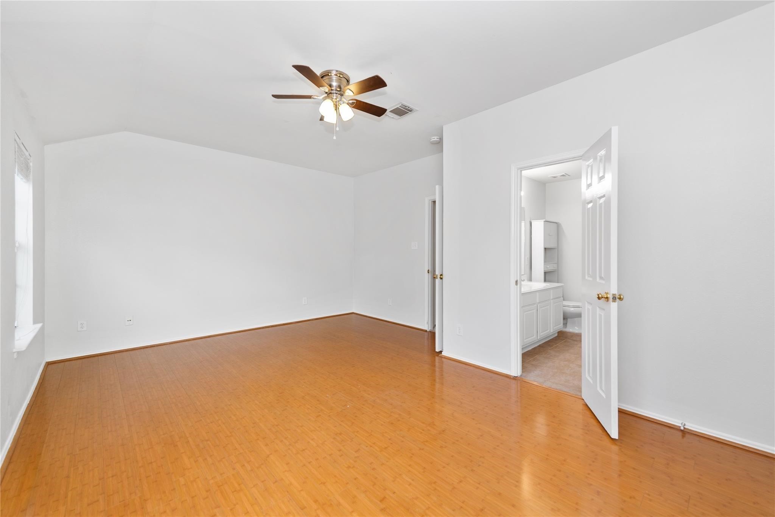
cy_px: 258
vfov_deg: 81.2
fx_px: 301
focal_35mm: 14
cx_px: 388
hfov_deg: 104.2
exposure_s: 1/60
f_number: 5.6
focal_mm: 14
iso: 400
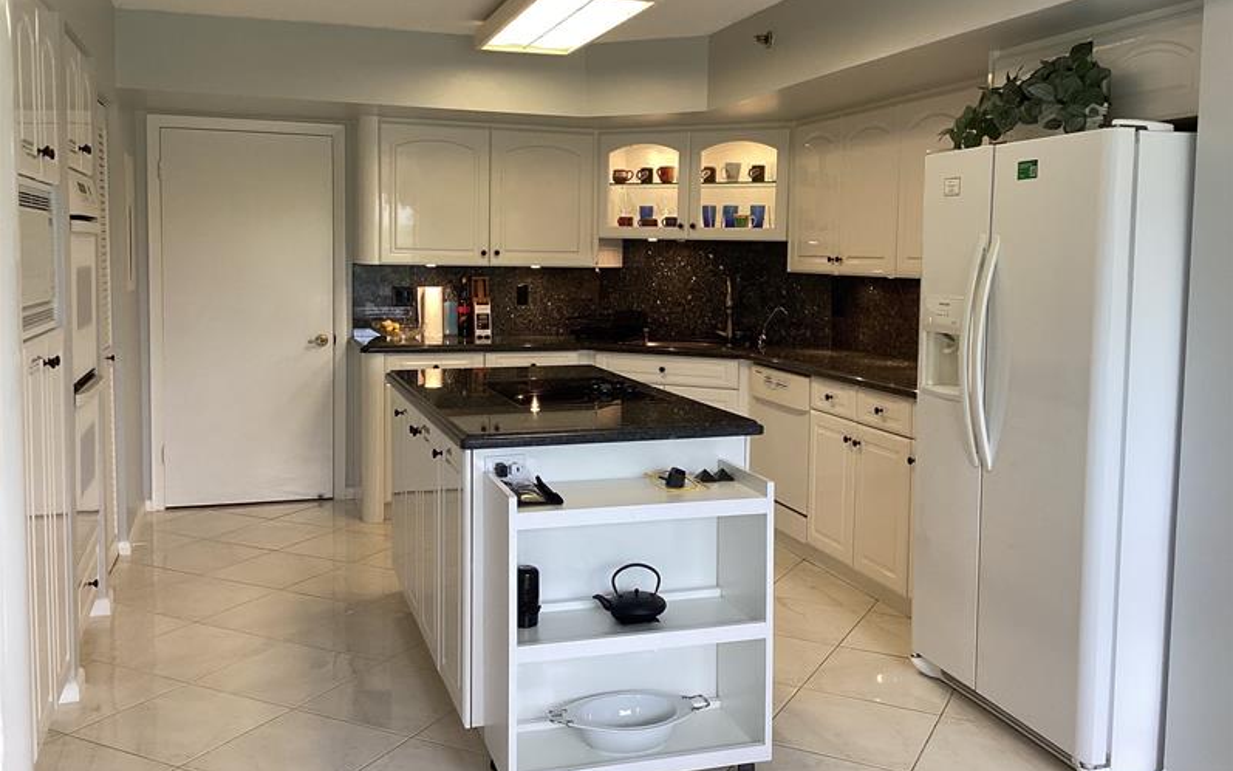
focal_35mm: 33
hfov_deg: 58.1
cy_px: 336
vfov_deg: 38.3
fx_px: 1109
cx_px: 617
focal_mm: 3.3
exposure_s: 1/50
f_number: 2.4
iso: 100
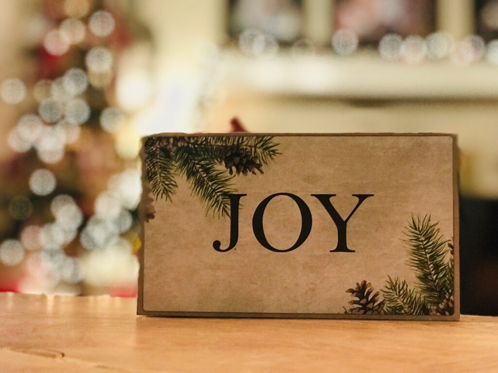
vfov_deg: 25.7
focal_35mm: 57
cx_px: 249
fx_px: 820
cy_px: 186
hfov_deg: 33.8
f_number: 2.8
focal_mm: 6.6
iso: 800
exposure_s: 1/60
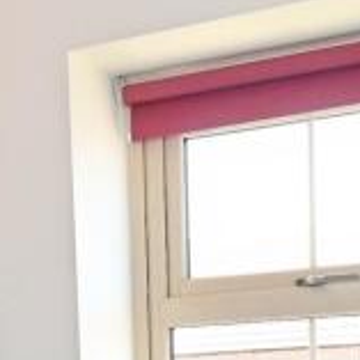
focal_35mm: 83
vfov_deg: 18.4
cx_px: 144
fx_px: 977
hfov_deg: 20.9
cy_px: 545
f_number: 7.1
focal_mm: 10
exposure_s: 1/60
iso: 800
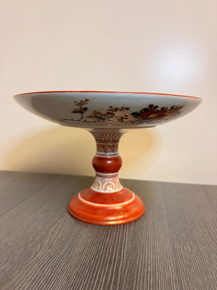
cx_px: 108
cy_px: 145
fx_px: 201
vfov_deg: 71.6
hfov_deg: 56.8
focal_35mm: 24
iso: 200
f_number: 1.78
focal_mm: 6.76
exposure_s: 1/120
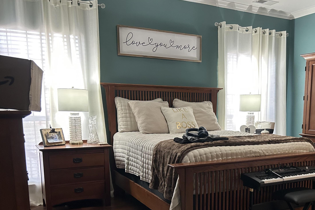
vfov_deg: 34.2
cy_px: 161
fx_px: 332
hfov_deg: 49.7
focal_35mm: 38
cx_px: 213
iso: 400
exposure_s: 1/40
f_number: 1.5
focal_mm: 5.7
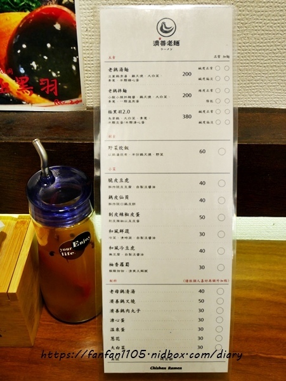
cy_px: 190
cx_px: 143
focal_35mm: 38
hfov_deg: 37.8
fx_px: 418
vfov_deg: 48.9
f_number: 4.3
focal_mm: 19
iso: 1000
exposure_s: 1/60
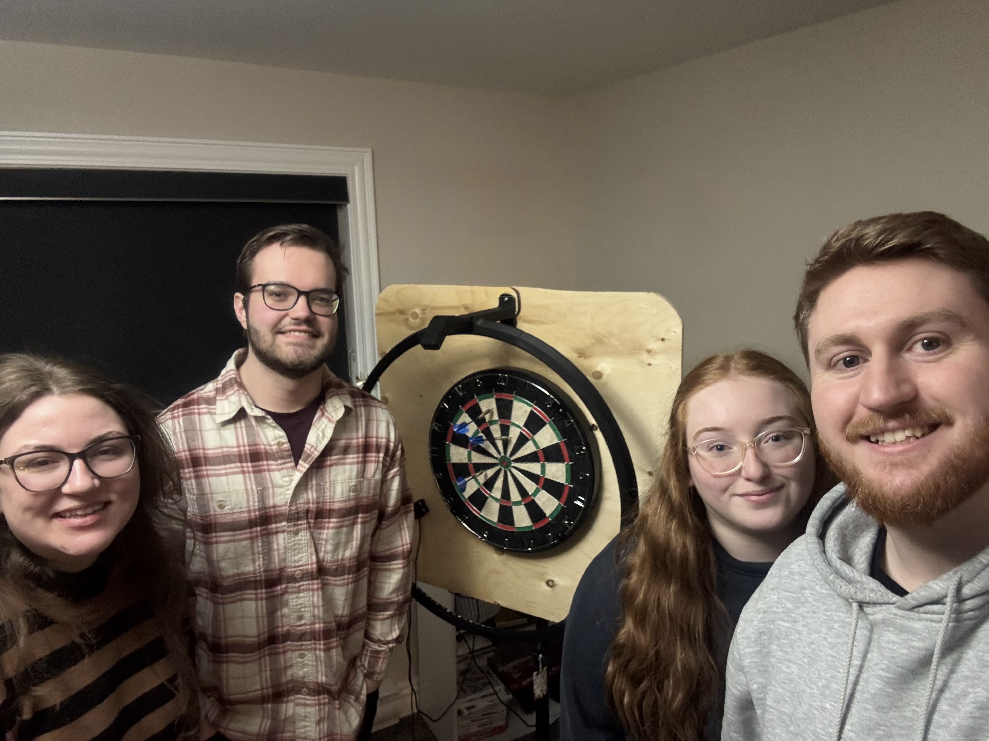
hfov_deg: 73.9
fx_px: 657
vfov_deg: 58.9
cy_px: 370
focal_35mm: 23
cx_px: 494
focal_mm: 2.69
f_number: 1.9
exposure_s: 1/30
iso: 320
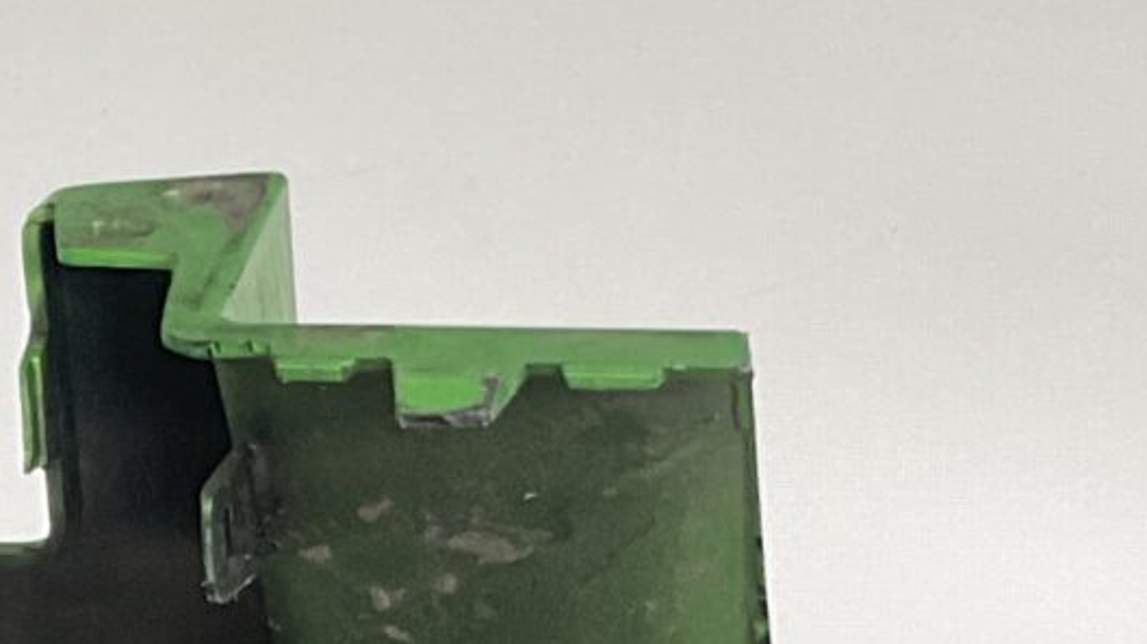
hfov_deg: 14.0
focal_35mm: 153
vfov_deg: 7.4
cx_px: 724
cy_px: 1622
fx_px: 4651
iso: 40
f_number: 1.8
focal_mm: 3
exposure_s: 1/120
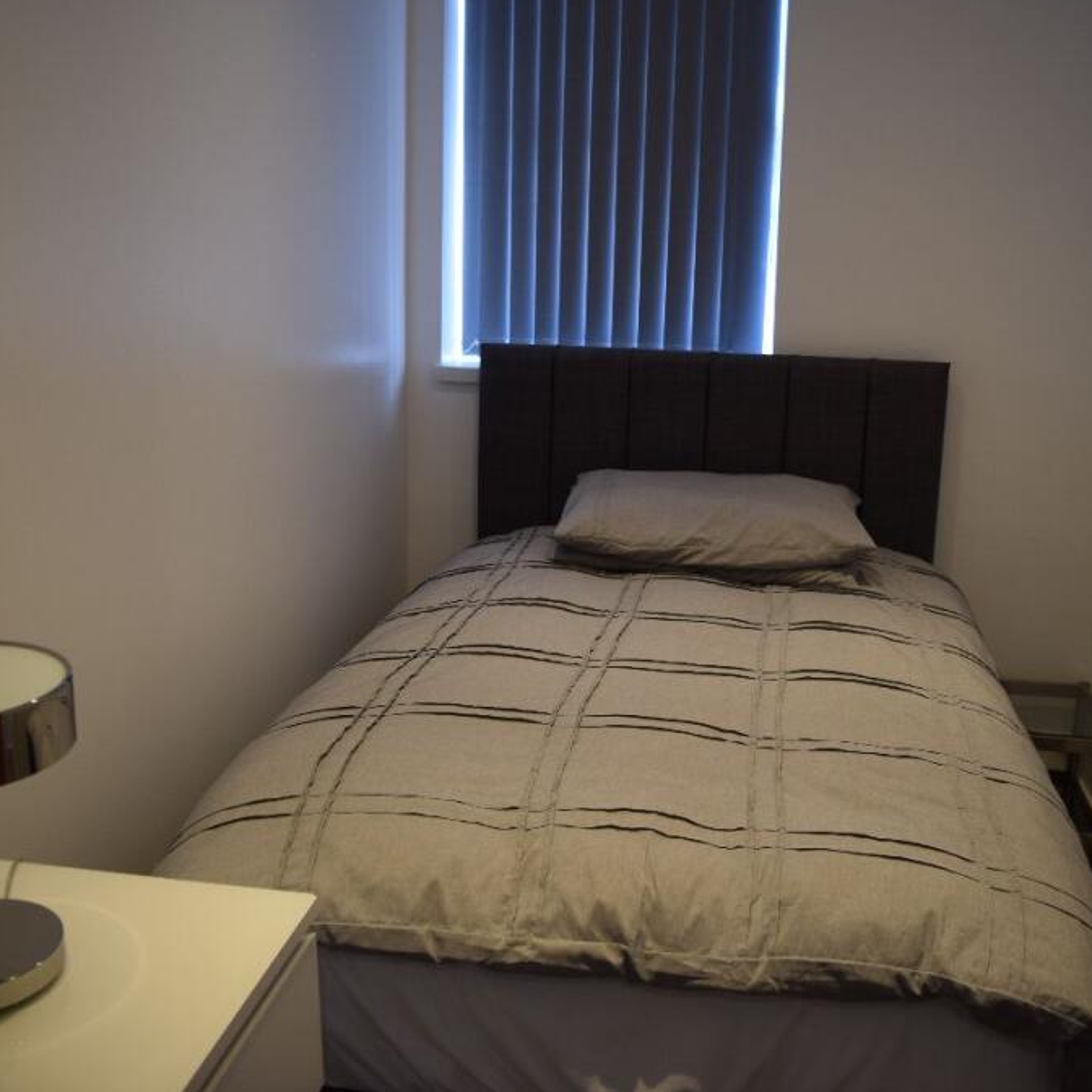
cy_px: 540
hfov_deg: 47.1
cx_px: 619
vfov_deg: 47.2
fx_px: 1249
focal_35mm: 35
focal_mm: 18
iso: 400
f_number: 4.5
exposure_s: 1/80
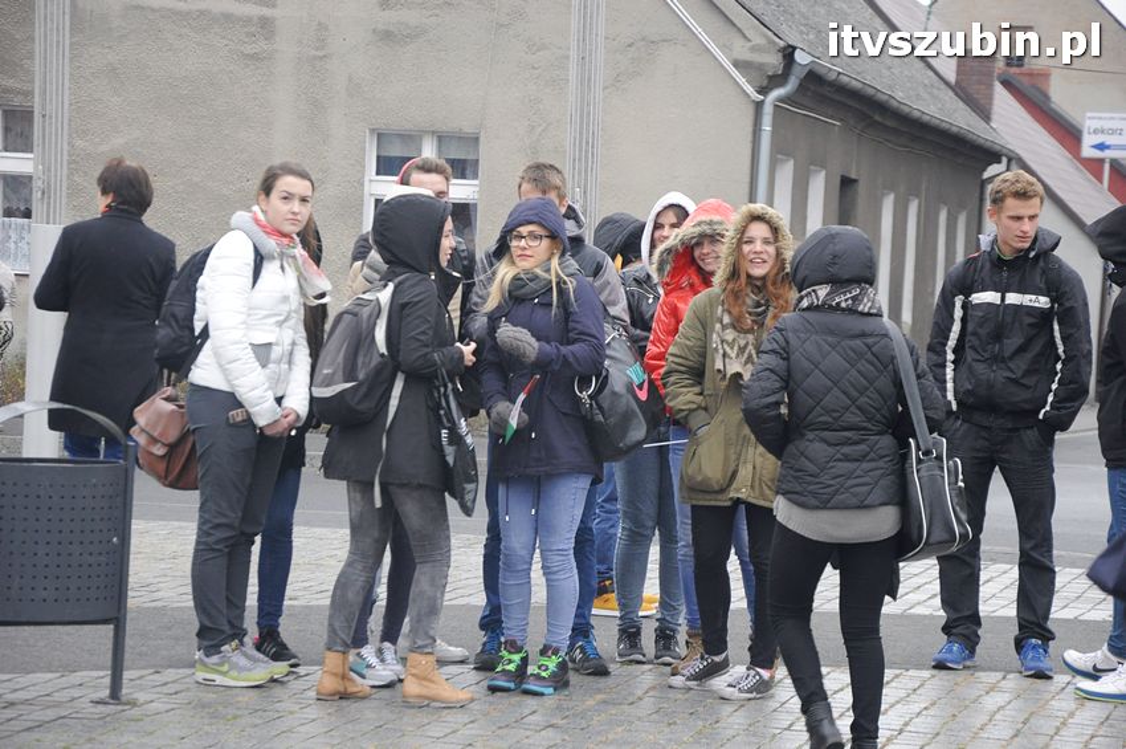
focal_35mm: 128
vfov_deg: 10.7
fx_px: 3984
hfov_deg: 16.1
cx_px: 563
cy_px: 374
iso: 800
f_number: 5.6
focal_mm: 85
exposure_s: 1/200
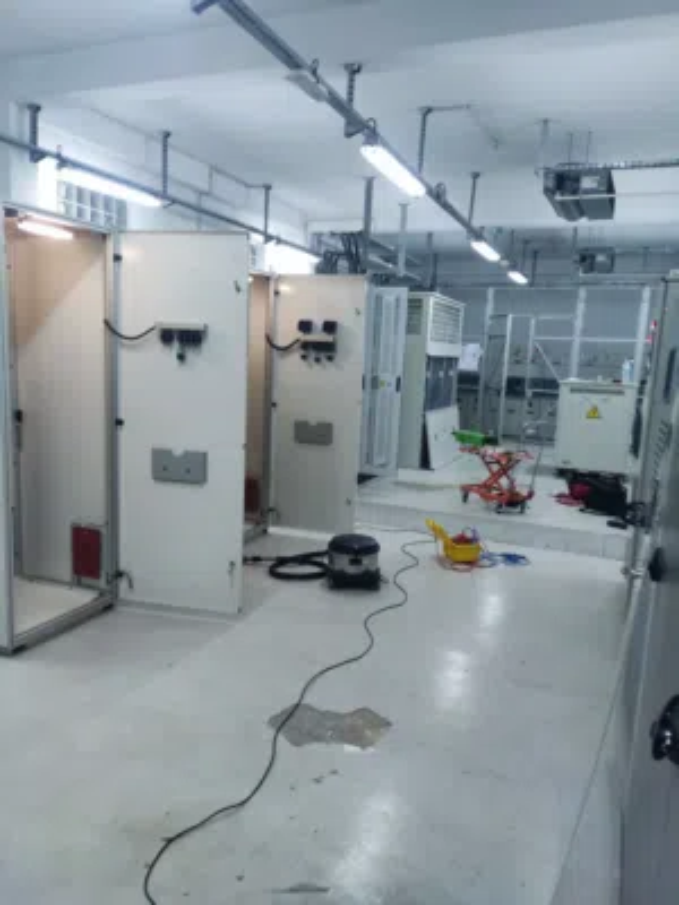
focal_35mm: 25
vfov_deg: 69.4
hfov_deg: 54.9
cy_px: 452
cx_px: 340
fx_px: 654
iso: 275
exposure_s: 1/50
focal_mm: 4.71
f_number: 1.79
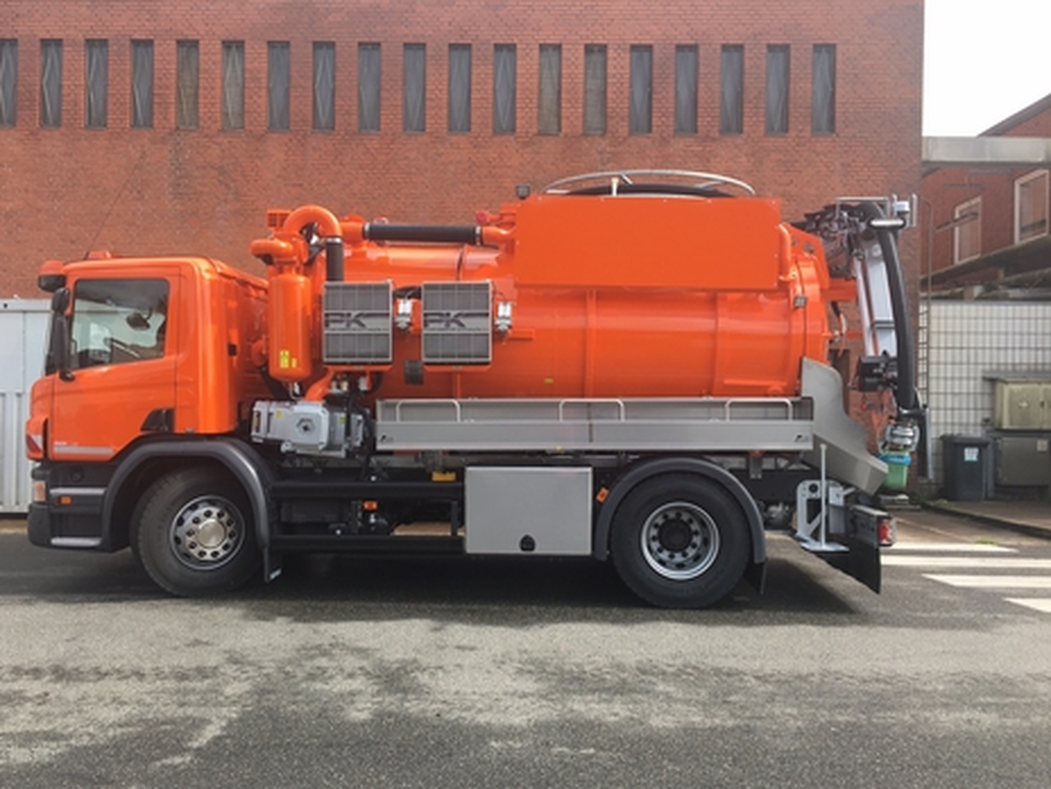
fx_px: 911
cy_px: 406
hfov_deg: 60.0
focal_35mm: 30
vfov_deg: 46.8
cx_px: 512
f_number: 2.2
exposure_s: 1/472
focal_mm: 4.15
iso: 25
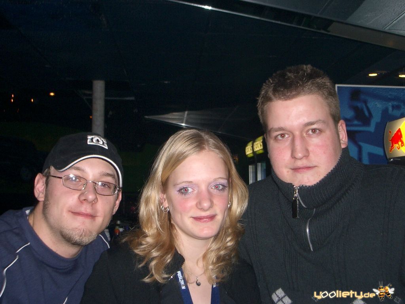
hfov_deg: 38.9
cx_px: 202
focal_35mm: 49
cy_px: 152
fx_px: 573
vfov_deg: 29.7
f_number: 3.1
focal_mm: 8.2
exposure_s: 1/40
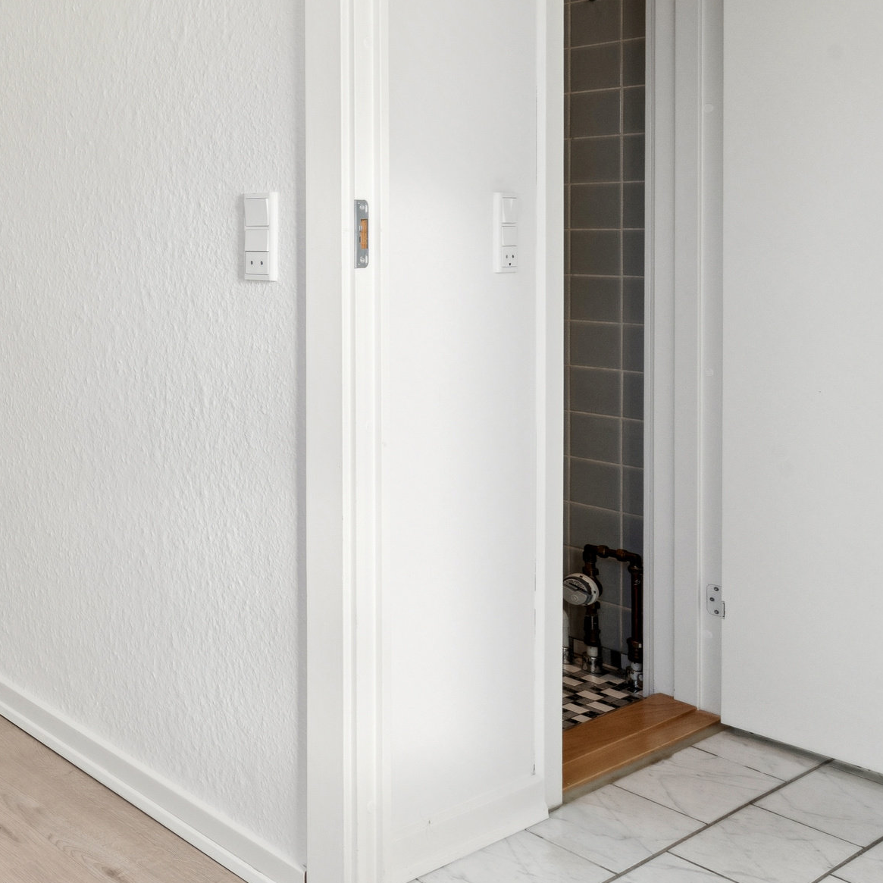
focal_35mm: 35
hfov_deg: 36.1
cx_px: -189
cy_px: 256
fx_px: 1010
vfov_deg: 46.1
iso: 800
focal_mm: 16
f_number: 11
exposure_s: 1/60
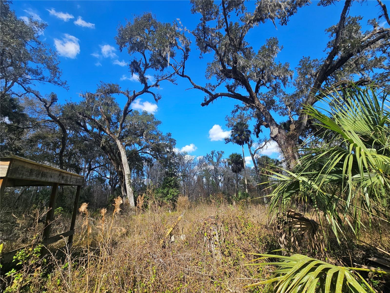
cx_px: 195
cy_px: 146
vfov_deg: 89.9
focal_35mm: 13
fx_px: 146
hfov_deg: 106.2
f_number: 2.2
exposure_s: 1/970
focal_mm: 2.2
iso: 50
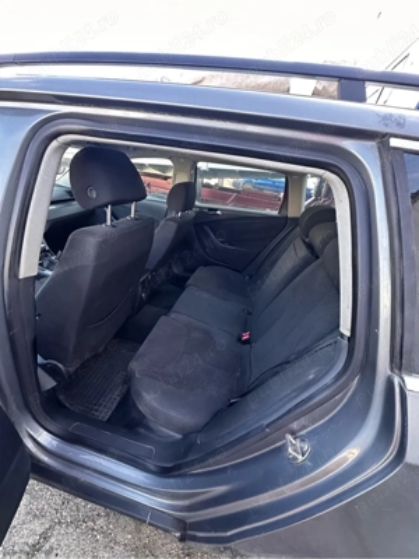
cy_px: 280
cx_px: 210
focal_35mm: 14
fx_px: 226
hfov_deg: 85.7
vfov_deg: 102.1
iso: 320
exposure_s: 1/95
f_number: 2.2
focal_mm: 2.22
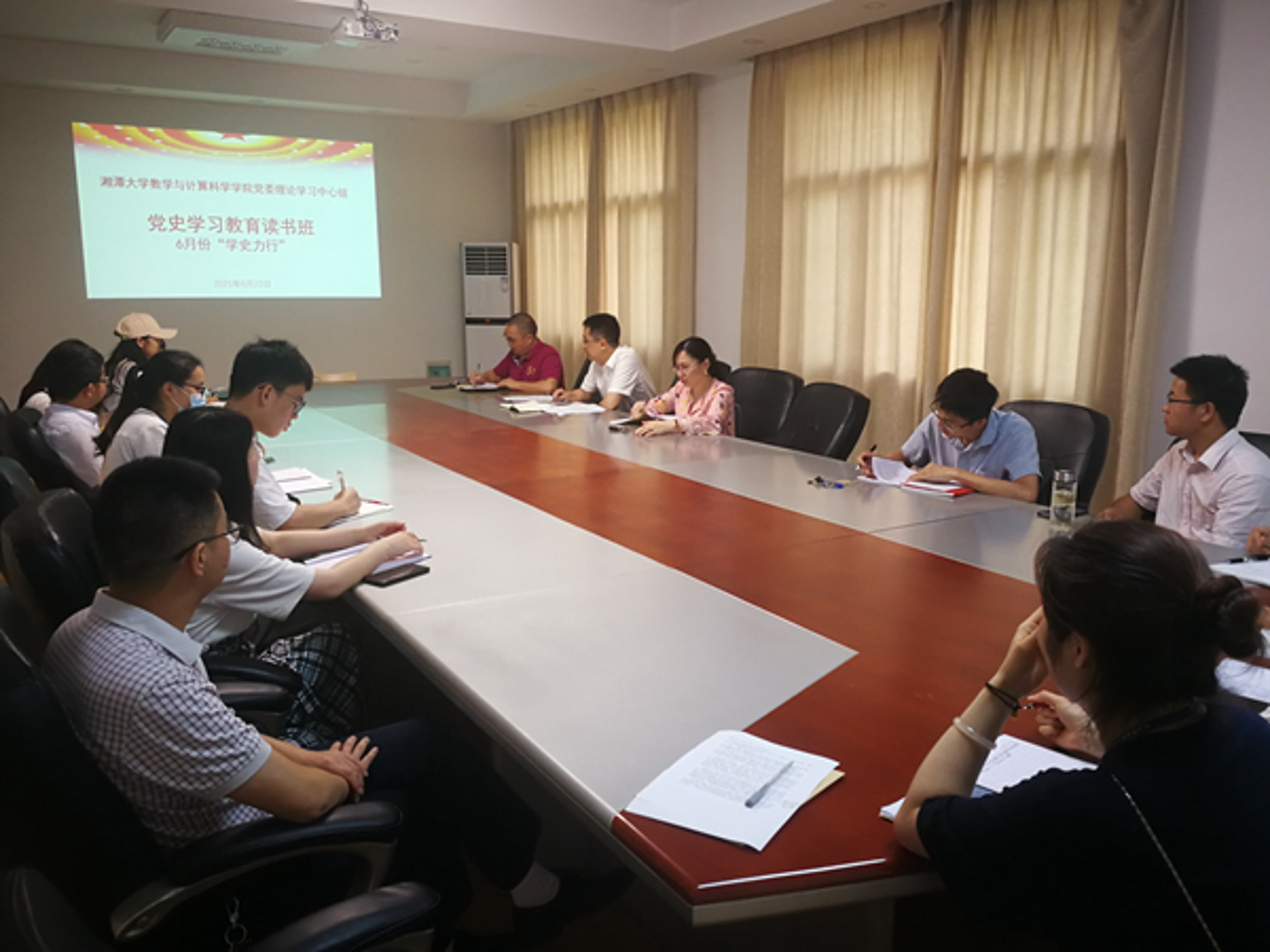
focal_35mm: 27
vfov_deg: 51.4
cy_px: 476
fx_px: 991
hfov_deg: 65.3
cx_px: 635
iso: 160
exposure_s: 1/33.3
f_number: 2.2
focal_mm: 3.95
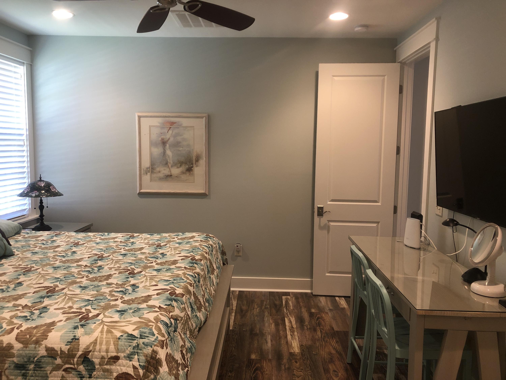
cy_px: 190
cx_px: 253
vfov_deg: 49.7
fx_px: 409
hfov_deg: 63.4
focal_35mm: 28
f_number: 1.8
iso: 40
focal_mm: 3.99
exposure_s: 1/15
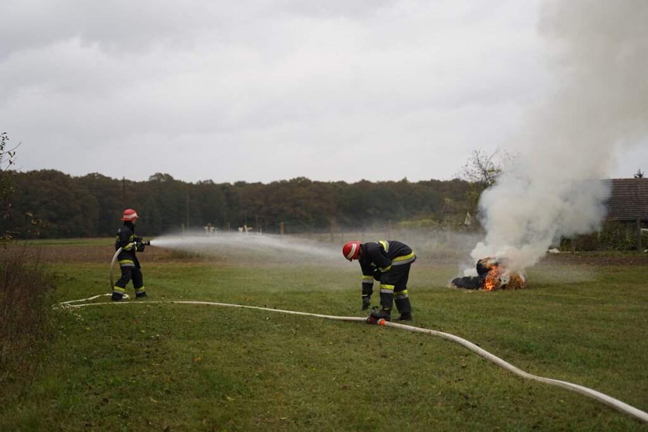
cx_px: 324
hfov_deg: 35.6
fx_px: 1008
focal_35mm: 56
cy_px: 216
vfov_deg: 24.2
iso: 250
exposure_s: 1/1000
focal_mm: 56
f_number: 2.8
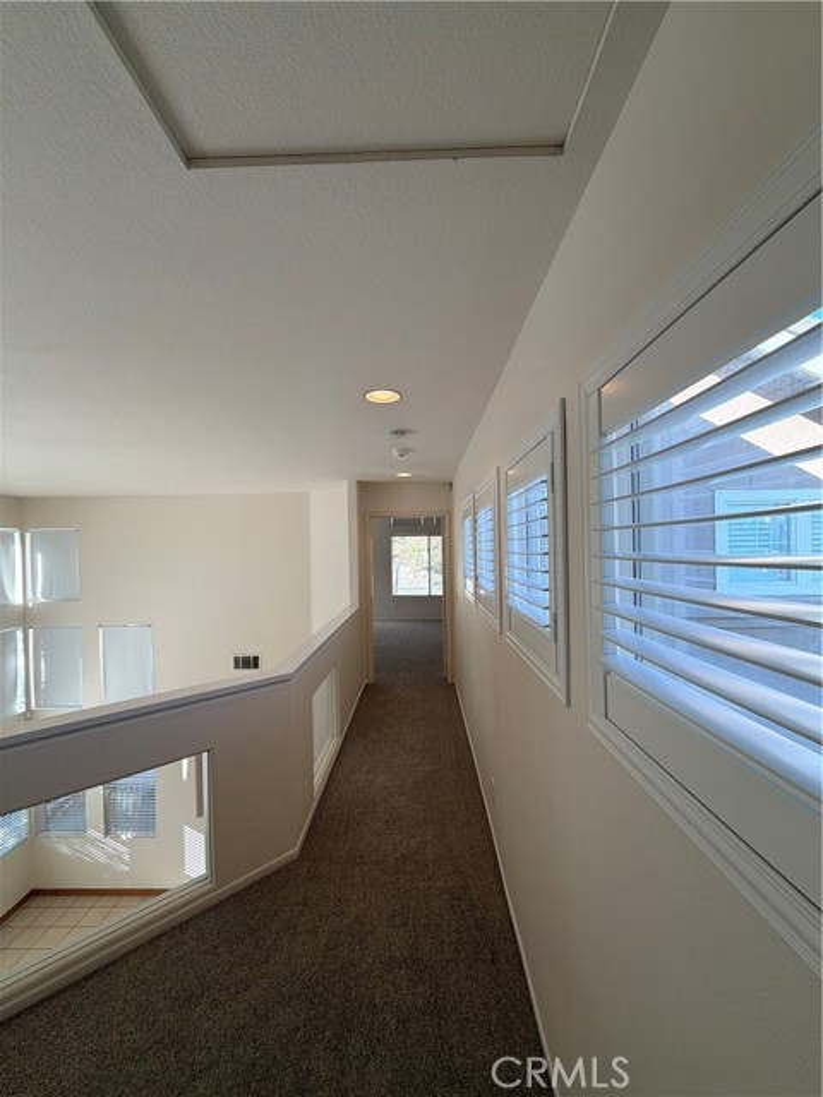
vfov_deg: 102.1
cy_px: 548
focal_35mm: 14
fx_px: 444
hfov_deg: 85.7
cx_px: 412
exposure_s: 1/120
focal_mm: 2.22
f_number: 2.2
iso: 40
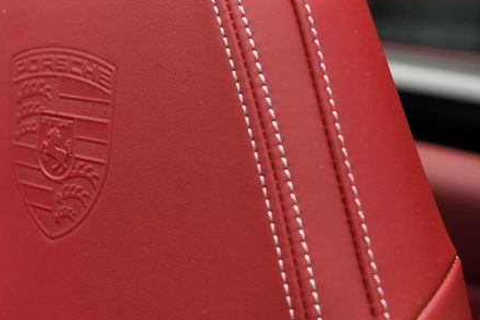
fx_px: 813
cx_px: 63
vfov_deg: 22.2
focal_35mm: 61
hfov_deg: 31.6
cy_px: 114
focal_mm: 35
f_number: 4
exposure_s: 1/40
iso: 2500
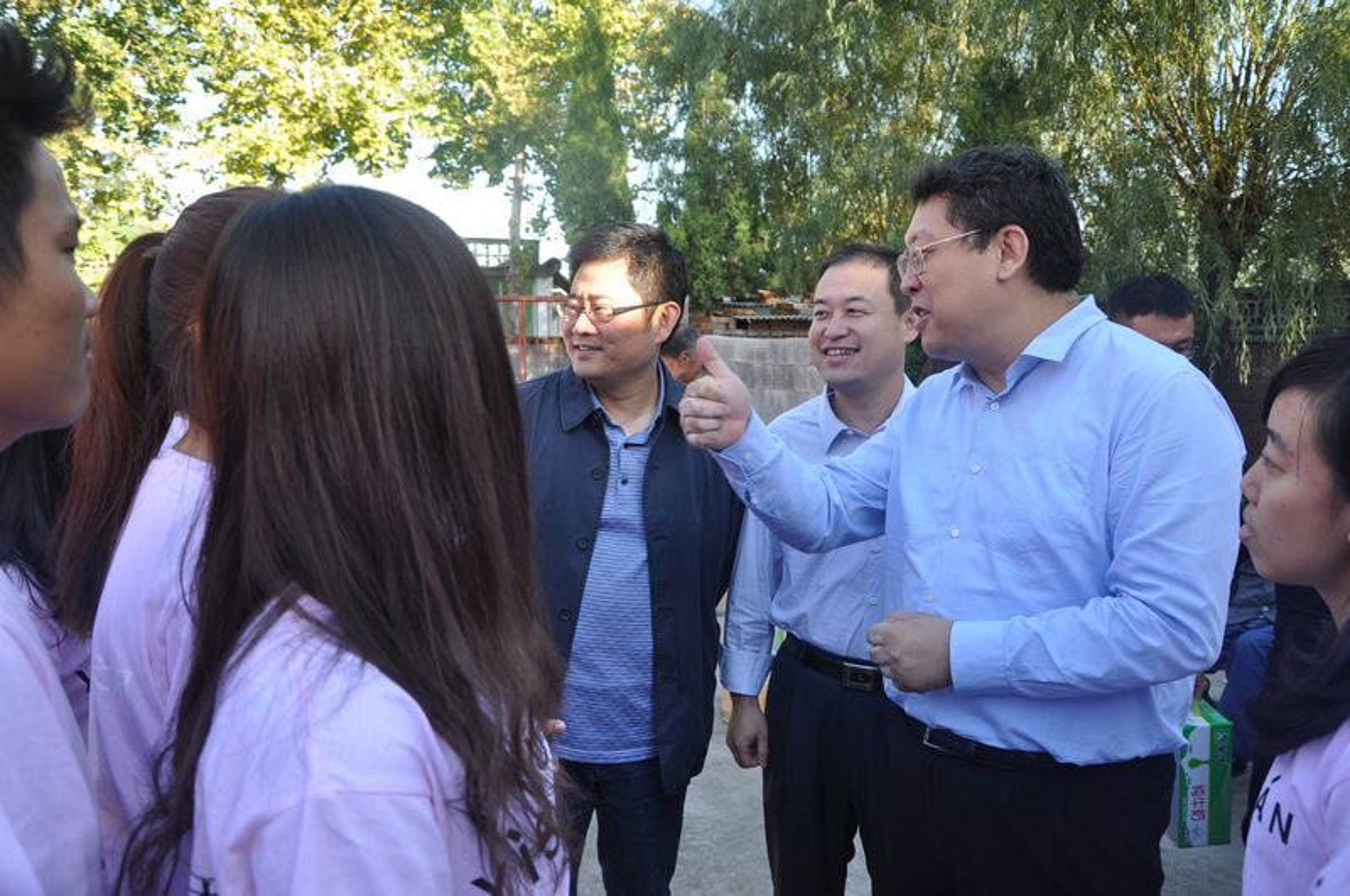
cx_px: 675
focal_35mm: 32
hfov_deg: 59.6
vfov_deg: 41.6
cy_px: 448
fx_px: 1180
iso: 200
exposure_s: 1/125
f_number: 5.6
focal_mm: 21
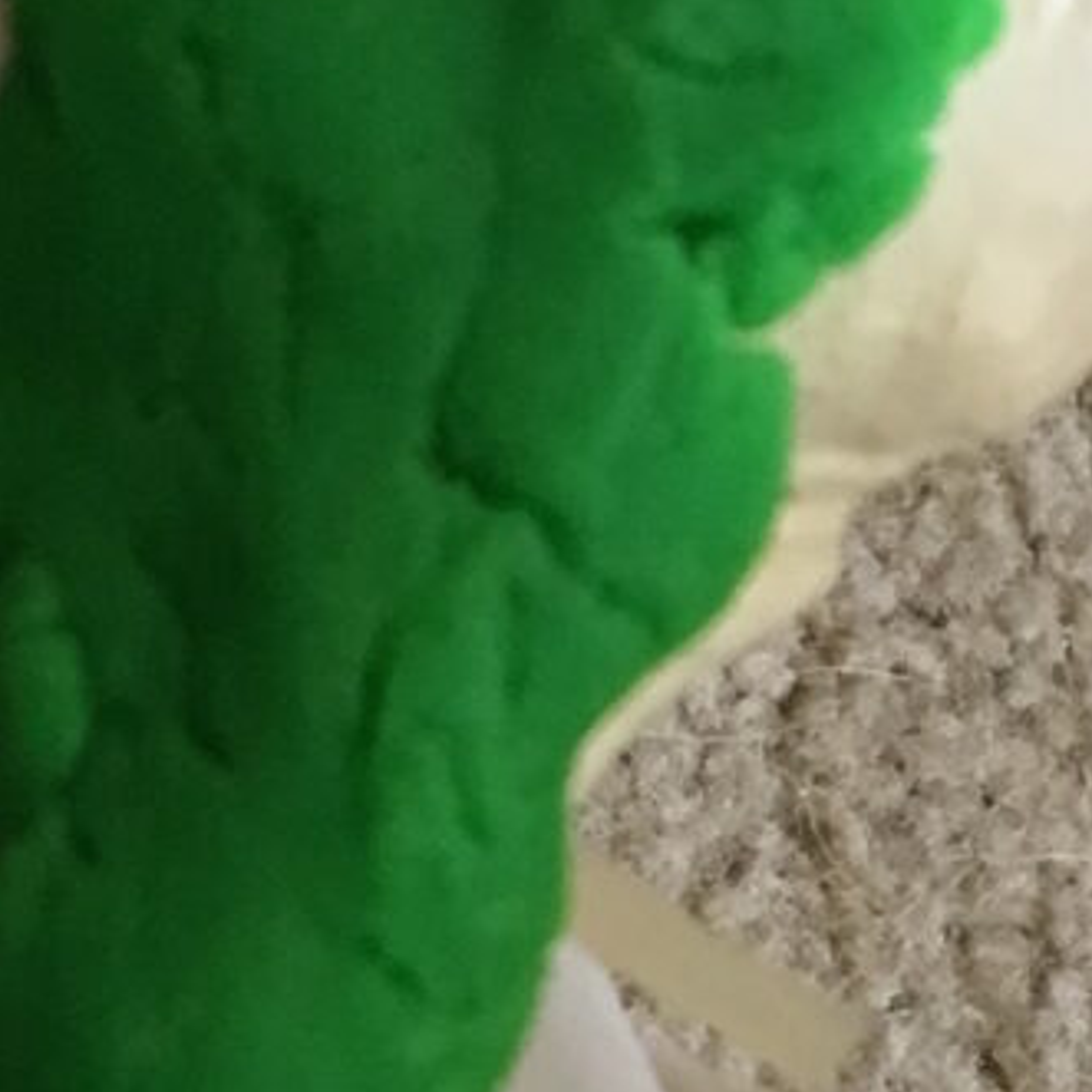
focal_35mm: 198
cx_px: 1158
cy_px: 1547
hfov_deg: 8.8
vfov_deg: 8.7
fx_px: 7067
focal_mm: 4.15
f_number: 2.2
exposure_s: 1/30
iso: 100
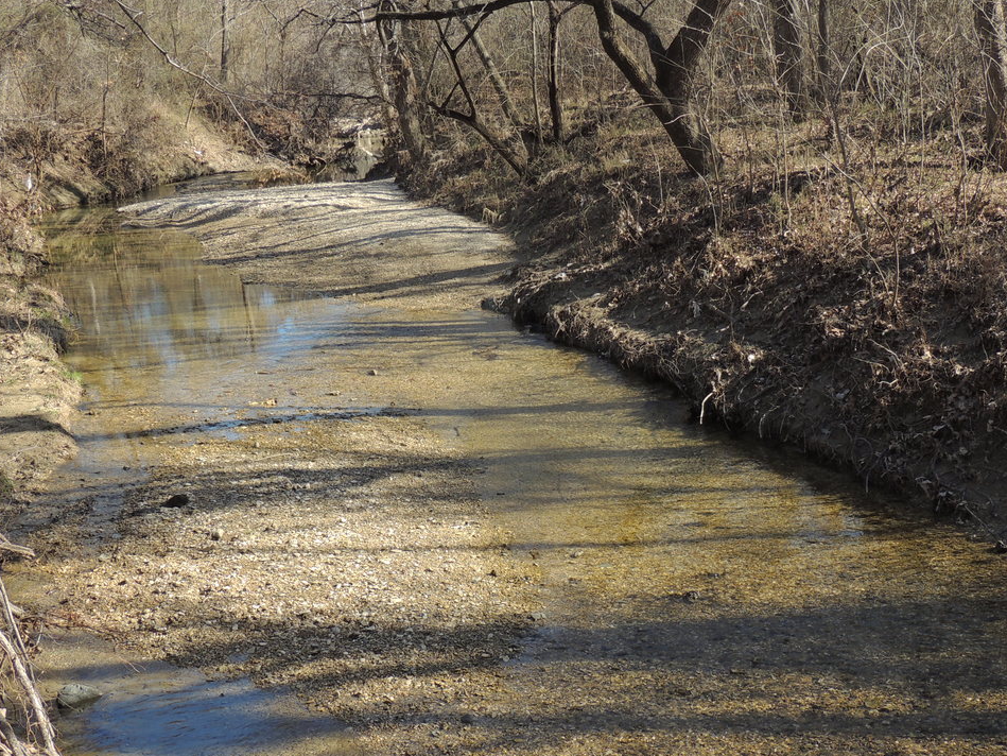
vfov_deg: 25.2
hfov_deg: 33.2
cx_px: 482
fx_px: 1687
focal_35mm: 58
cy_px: 414
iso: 100
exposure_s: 1/320
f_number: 3.4
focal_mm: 7.6
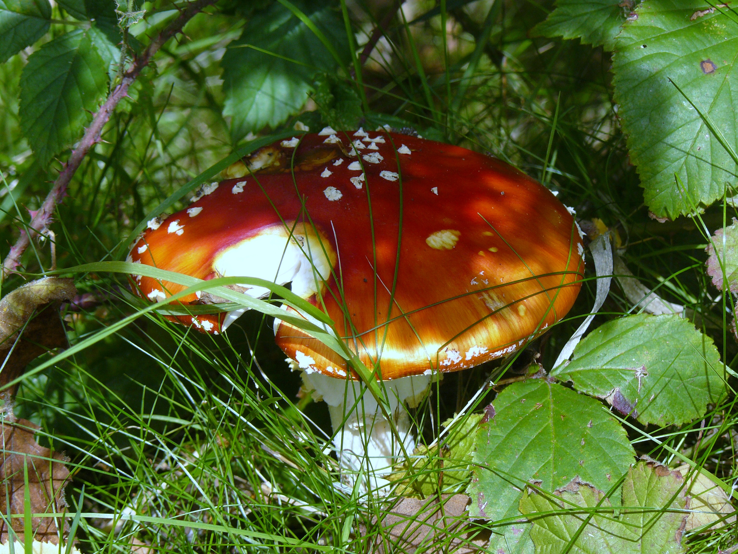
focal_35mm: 127
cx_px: 369
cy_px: 277
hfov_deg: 15.5
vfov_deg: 11.7
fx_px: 2708
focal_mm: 21.2
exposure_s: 1/200
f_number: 4.5
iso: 100
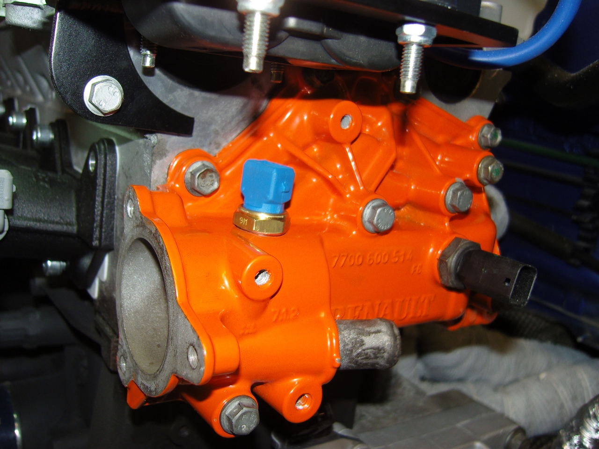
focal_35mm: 34
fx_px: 588
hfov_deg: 54.0
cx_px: 300
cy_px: 224
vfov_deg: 41.8
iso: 100
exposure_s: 1/40
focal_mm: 7.3
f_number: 2.8
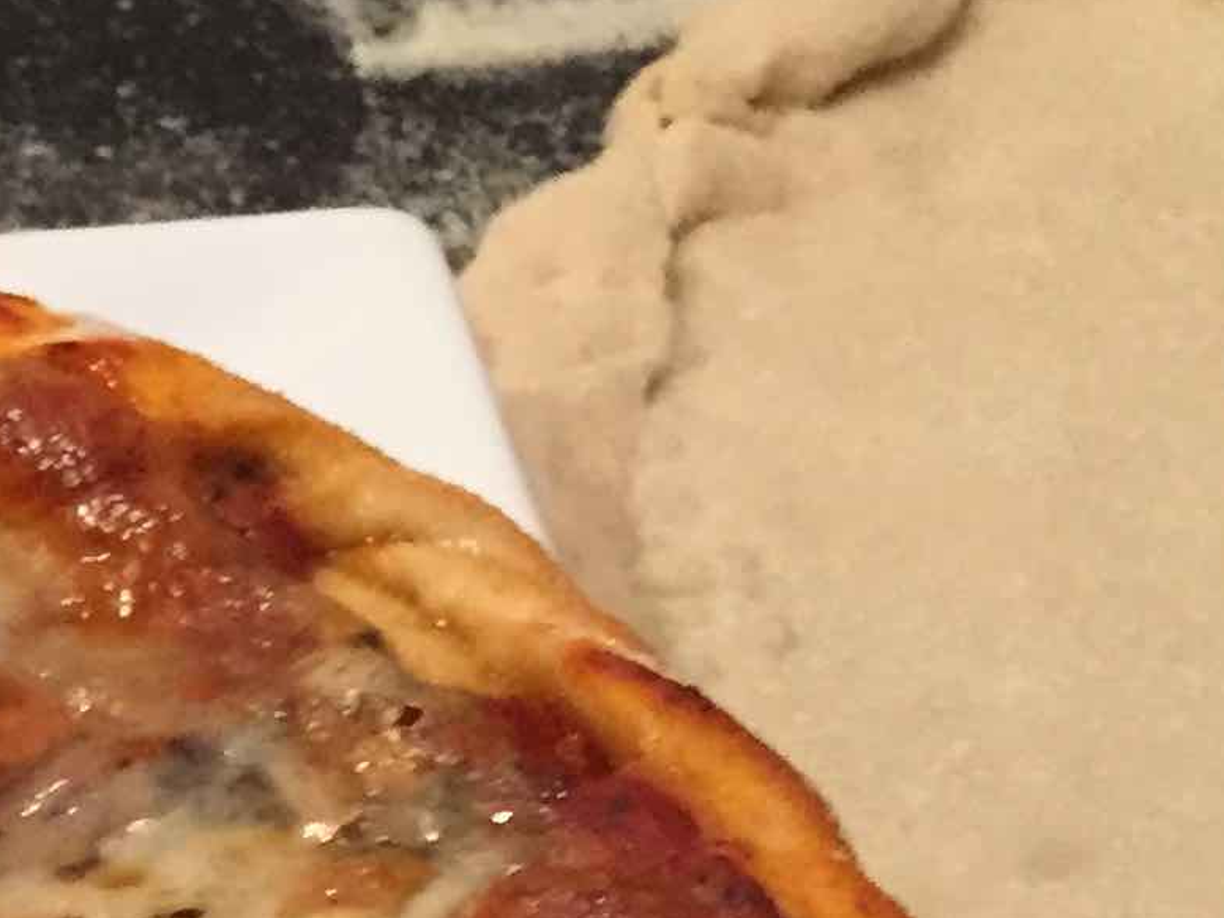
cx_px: -1025
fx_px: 4314
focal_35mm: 122
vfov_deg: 11.6
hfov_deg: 14.2
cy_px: 1368
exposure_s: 1/20
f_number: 2.2
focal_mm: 4.15
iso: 250
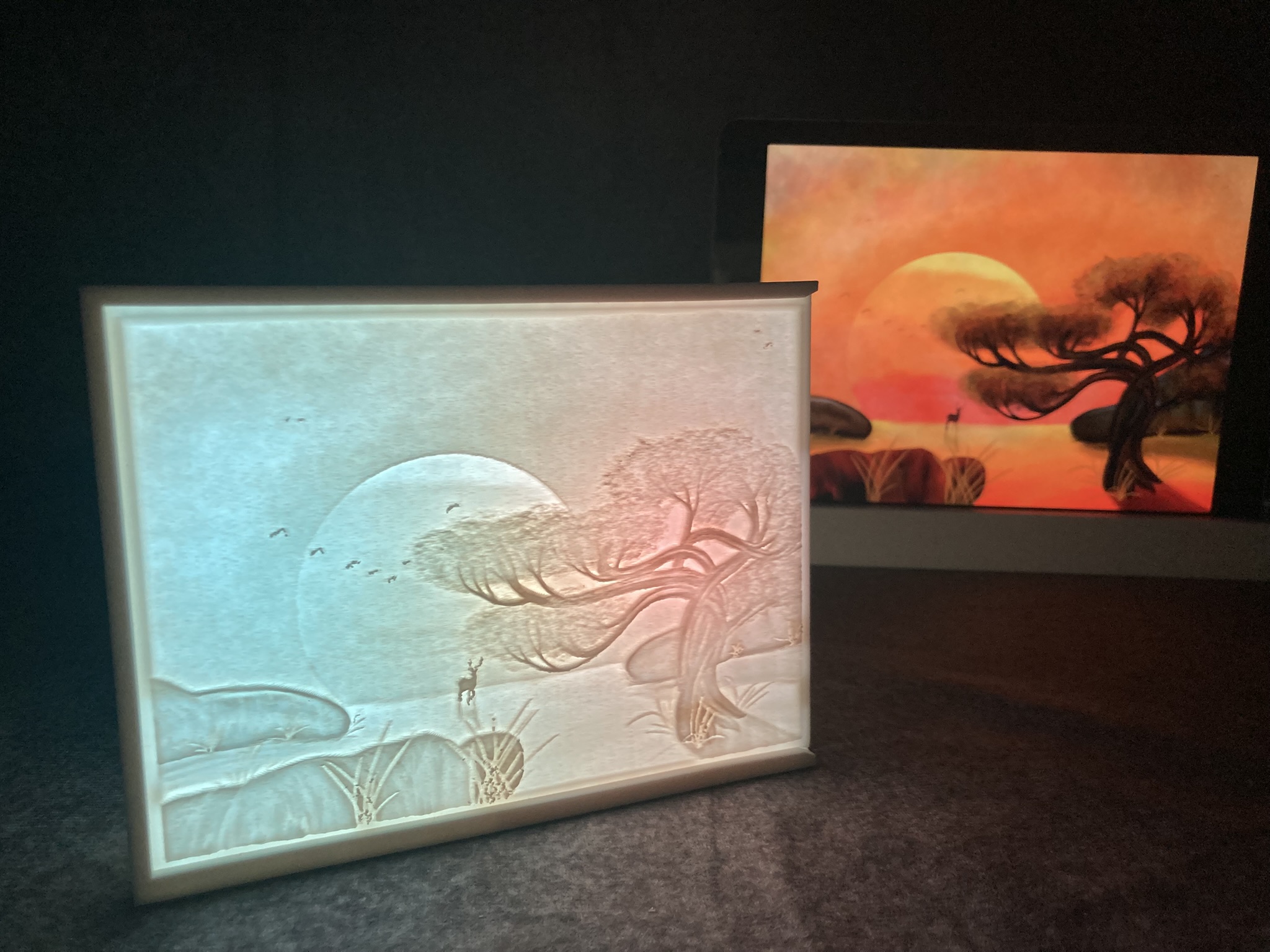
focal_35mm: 28
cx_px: 635
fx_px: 1027
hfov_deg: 63.4
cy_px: 476
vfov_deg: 49.7
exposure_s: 1/76
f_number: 1.8
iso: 80
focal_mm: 3.99
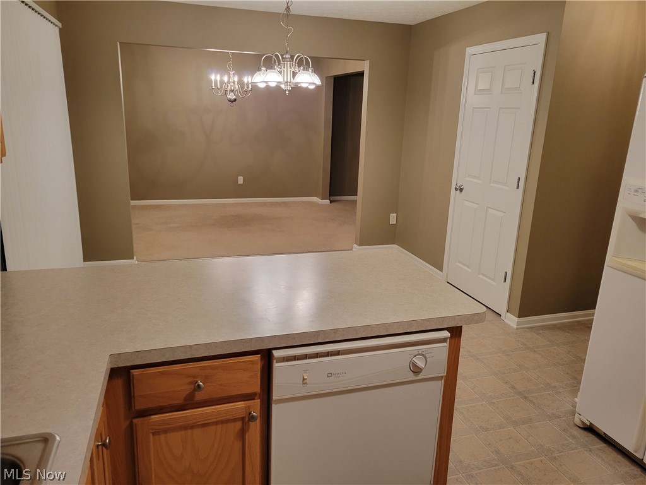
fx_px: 485
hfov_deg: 67.3
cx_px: 323
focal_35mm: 26
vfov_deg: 53.1
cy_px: 242
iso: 250
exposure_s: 1/120
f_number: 1.8
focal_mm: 5.4
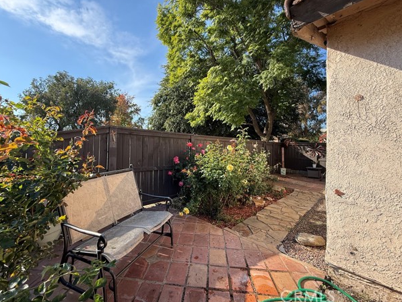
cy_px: 144
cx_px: 191
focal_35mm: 15
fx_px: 174
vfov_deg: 81.7
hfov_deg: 98.1
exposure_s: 1/559
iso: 64
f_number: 2.2
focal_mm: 2.22
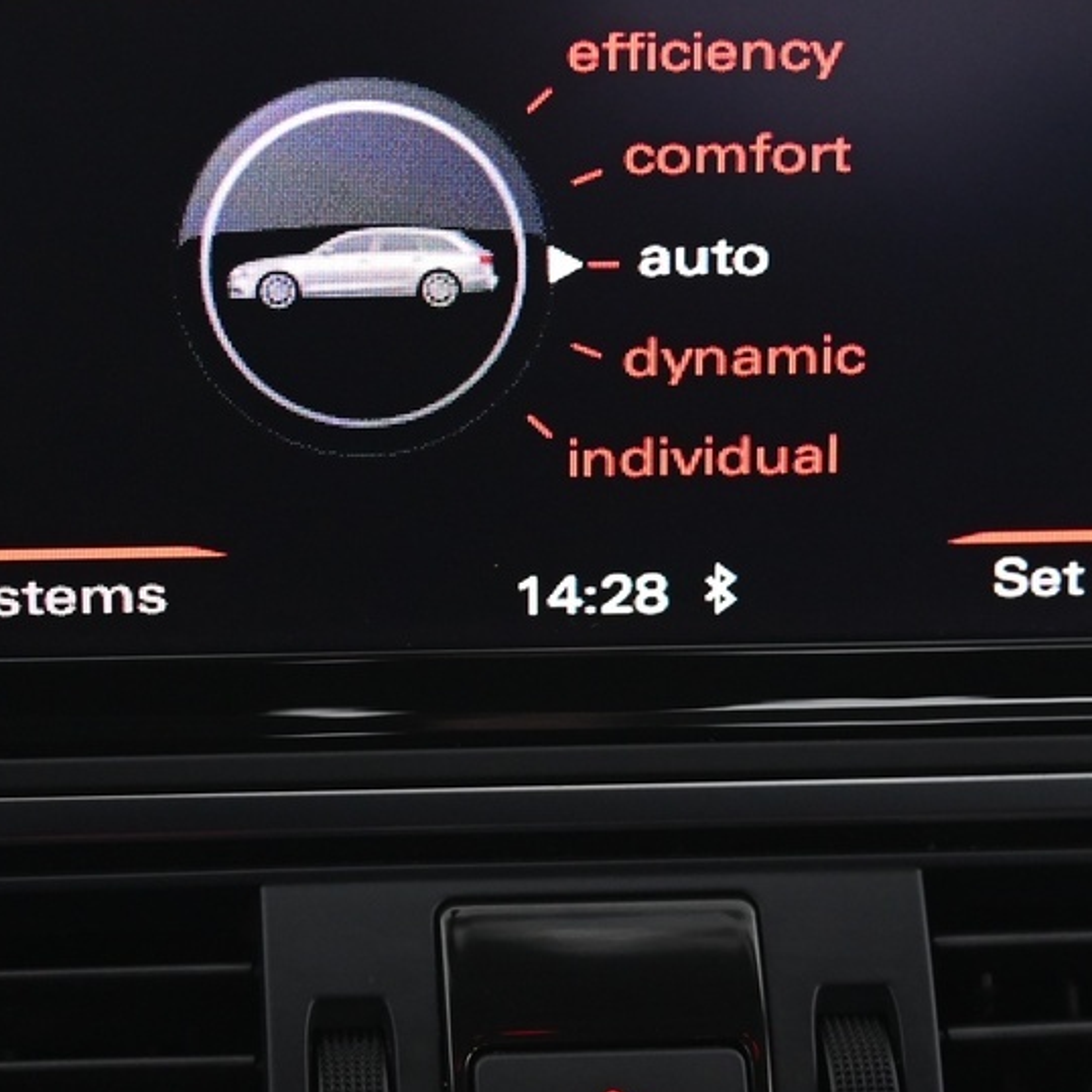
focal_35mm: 118
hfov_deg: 14.8
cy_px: 686
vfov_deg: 14.8
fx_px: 4211
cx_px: 518
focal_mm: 46
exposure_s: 1/20
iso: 2000
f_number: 4
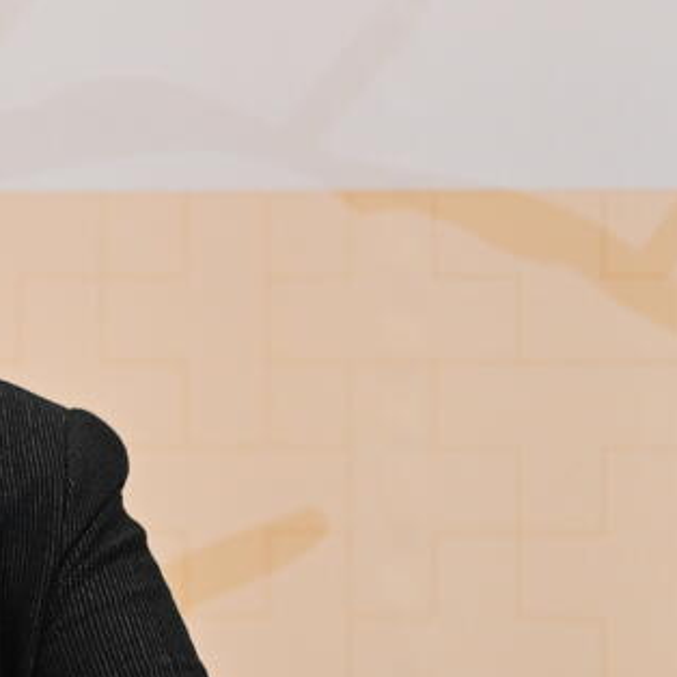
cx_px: -224
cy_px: 480
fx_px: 10112
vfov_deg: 3.8
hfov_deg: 3.8
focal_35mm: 457
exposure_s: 1/100
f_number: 2.8
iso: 2000
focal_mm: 130
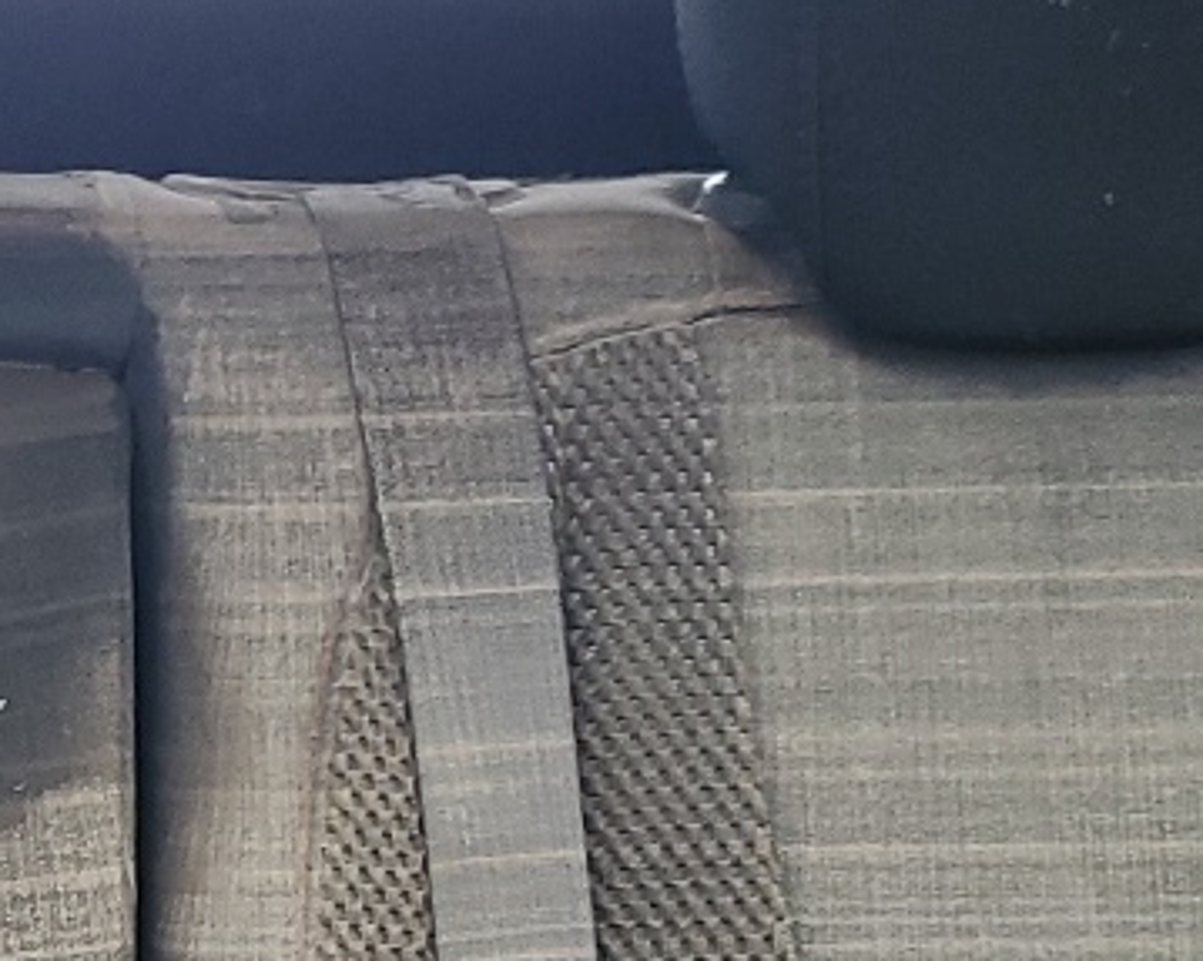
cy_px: 1082
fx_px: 4022
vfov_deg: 13.3
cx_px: -171
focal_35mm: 113
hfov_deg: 16.4
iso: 80
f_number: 1.5
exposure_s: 1/60.2
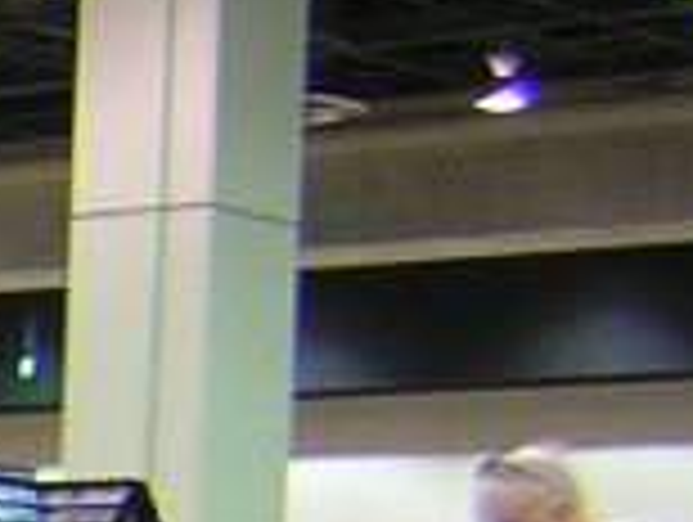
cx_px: -1044
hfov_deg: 9.3
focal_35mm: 187
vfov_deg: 7.6
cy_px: 1030
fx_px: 3750
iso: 110
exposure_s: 1/3.6
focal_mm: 4.7
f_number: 2.6
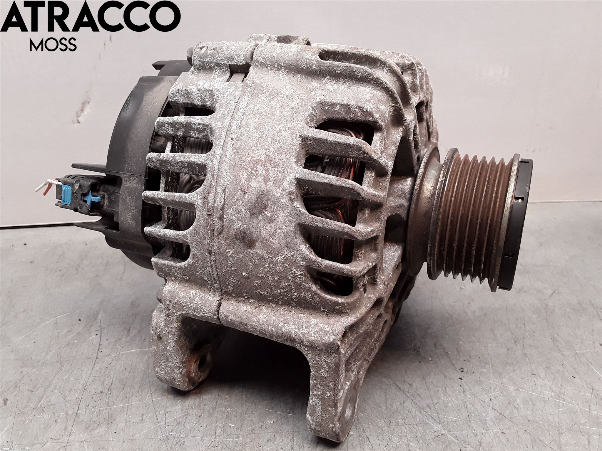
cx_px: 301
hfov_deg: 63.4
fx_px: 487
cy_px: 226
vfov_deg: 49.7
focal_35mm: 28
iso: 50
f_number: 1.9
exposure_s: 1/50
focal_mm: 2.91
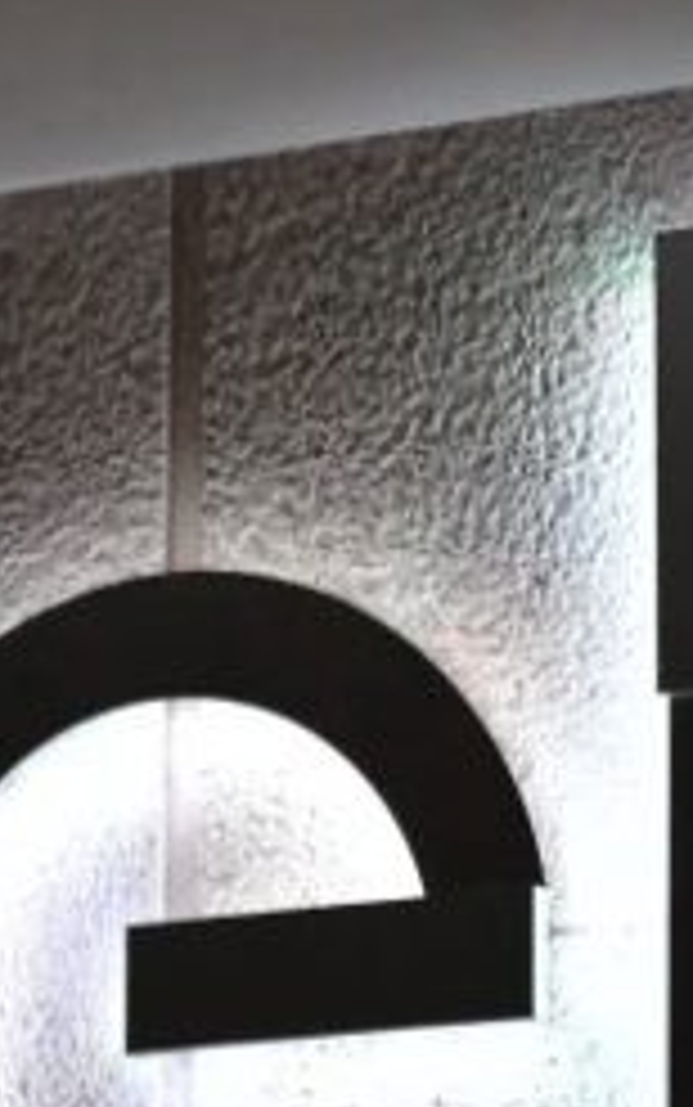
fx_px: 8149
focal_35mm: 270
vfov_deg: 7.7
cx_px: -333
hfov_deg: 4.8
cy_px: 1055
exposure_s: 1/200
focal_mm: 85
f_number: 10
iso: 10000
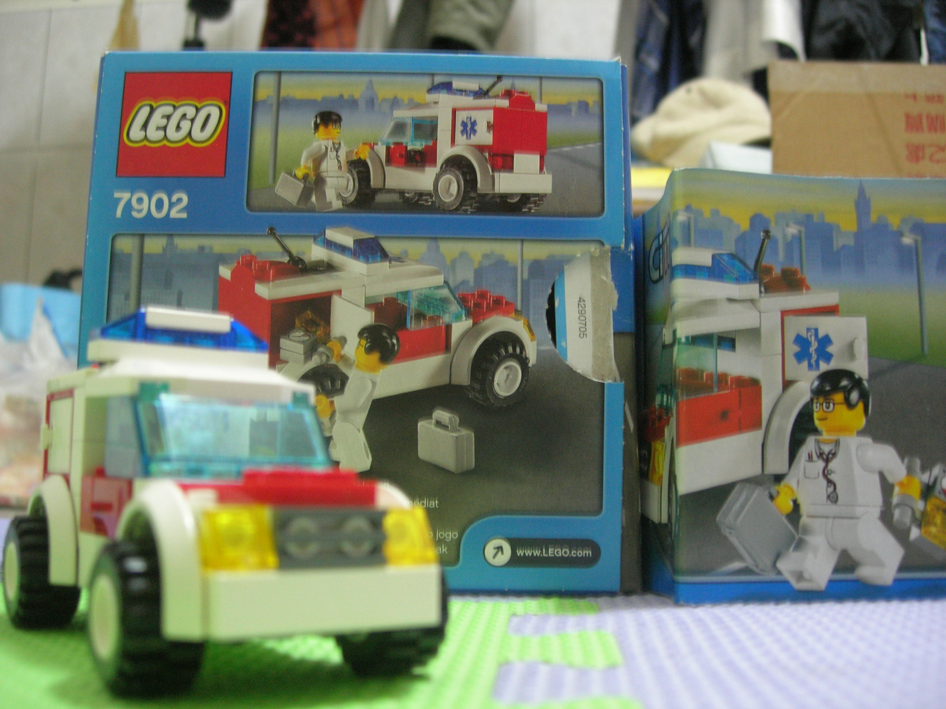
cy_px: 354
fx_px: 1038
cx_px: 473
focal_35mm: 38
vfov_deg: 37.7
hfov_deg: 49.0
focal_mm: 7.8
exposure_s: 1/4.2
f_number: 2.8
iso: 132
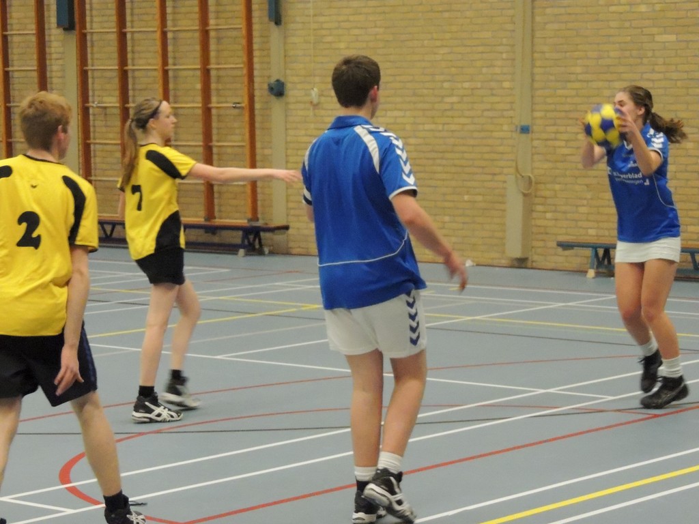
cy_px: 262
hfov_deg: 18.7
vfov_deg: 14.1
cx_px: 350
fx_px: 2120
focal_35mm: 105
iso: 3200
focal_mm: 18.7
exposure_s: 1/100
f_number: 4.2
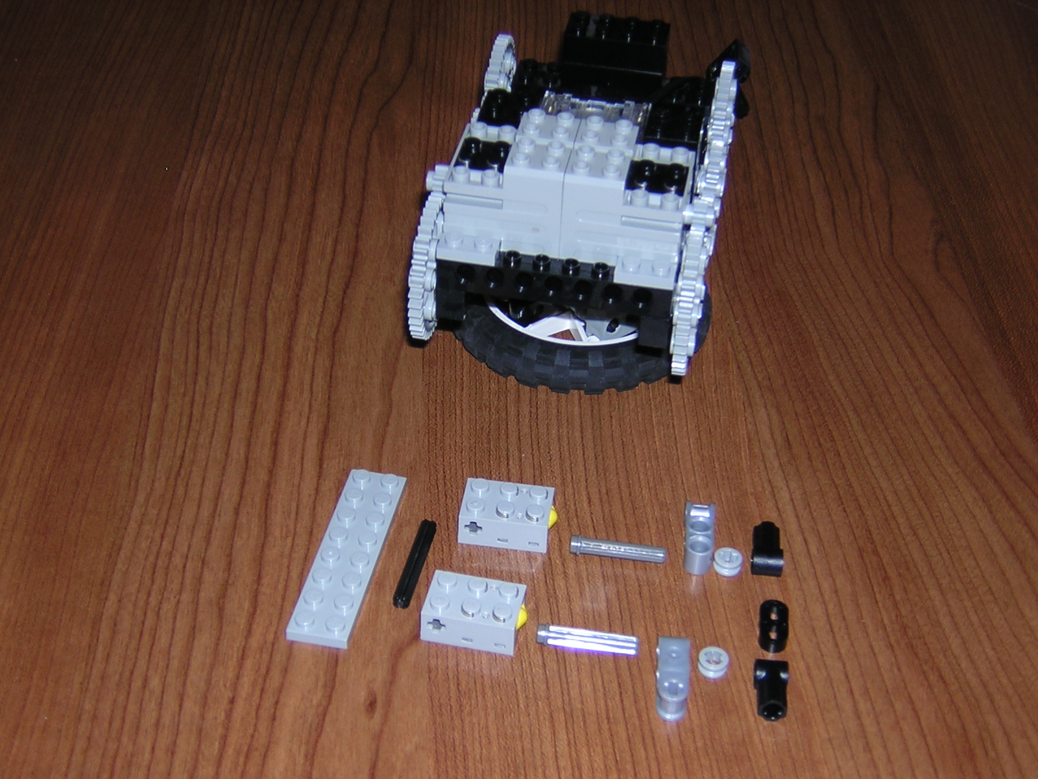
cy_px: 390
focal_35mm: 58
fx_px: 1739
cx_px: 519
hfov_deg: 33.2
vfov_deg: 25.2
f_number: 3.3
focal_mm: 7.6
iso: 100
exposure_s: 1/60.1
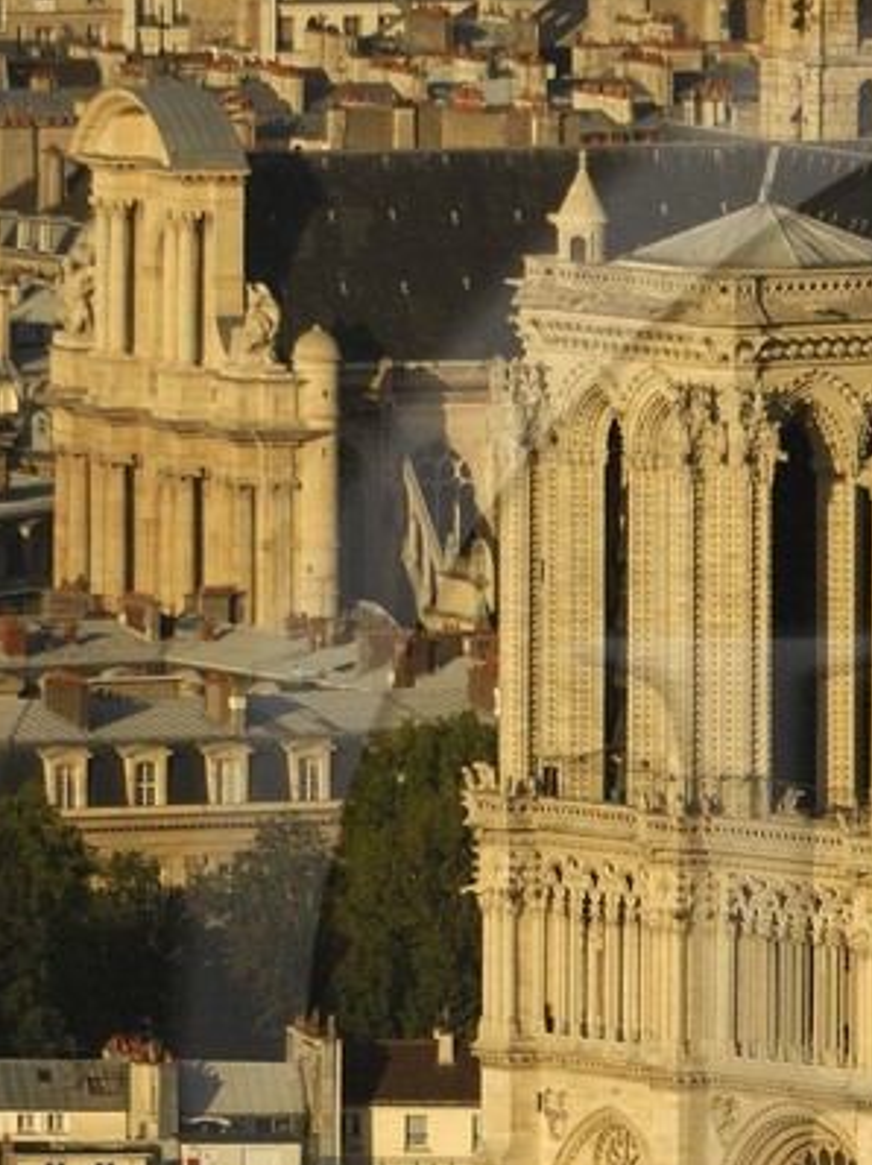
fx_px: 58471
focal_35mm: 1739
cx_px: 1375
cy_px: 1118
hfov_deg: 0.9
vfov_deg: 1.1
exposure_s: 1/800
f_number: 5.3
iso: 100
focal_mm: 300
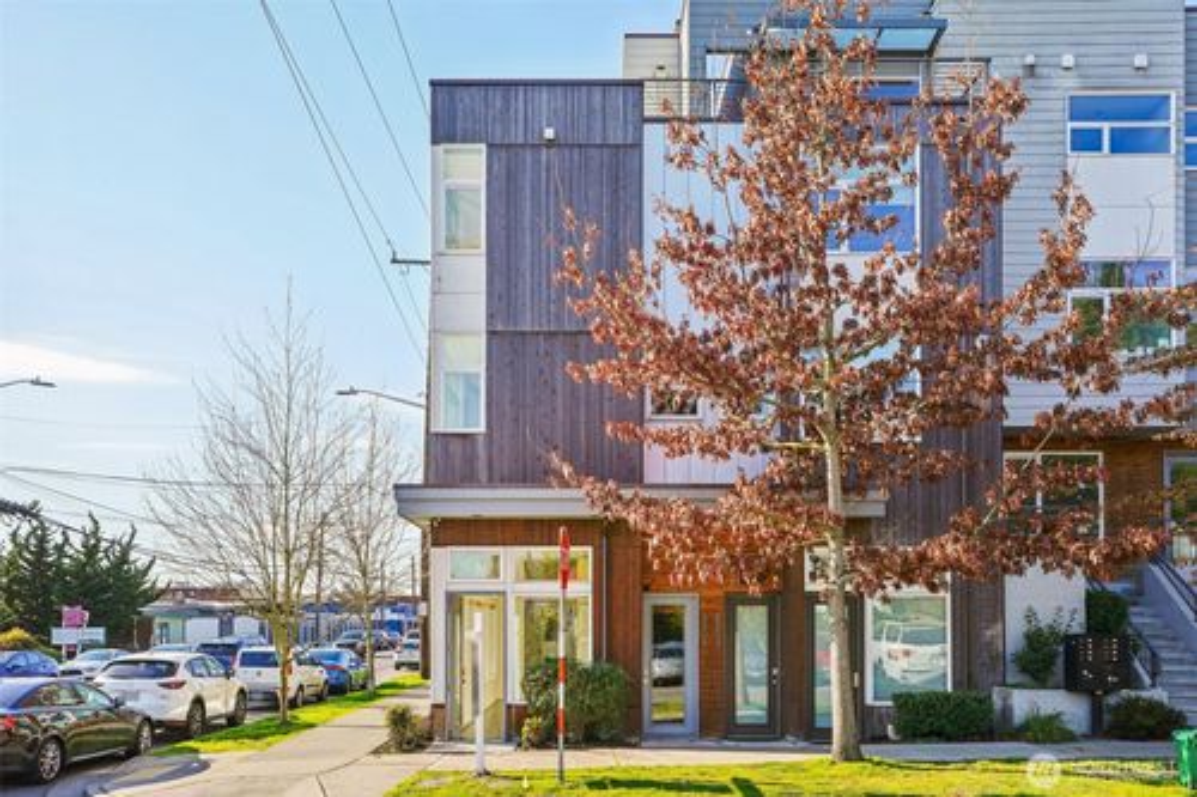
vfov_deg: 46.4
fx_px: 931
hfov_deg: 65.5
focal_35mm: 28
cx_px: 598
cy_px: 398
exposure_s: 1/125
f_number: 8
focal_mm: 28
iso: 125
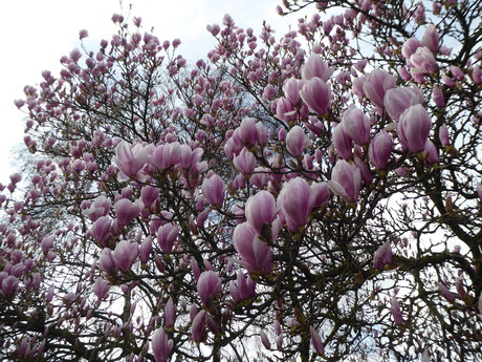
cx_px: 241
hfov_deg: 56.8
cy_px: 181
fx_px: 446
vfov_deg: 44.2
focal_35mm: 32
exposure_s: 1/400
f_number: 3.5
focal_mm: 5.4
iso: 80
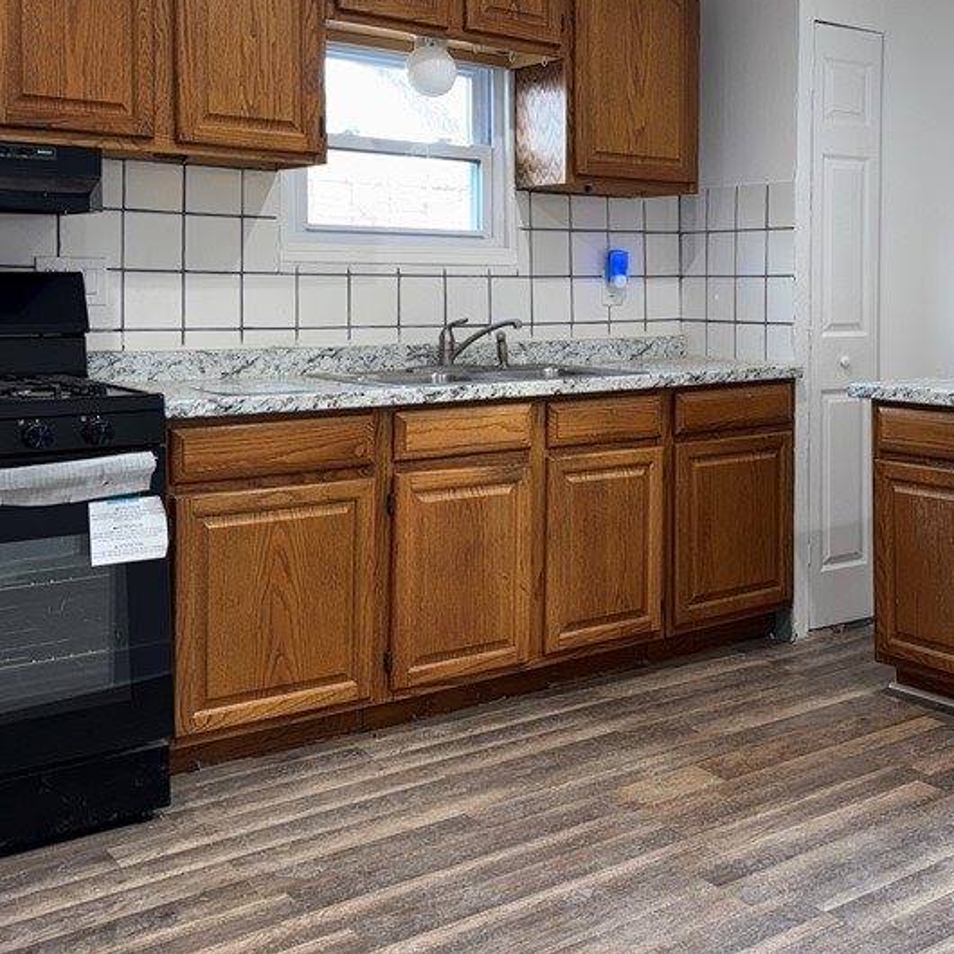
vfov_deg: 40.5
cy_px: 333
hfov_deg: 39.8
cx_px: 720
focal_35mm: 41
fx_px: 1278
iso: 64
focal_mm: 6.76
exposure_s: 1/23
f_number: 1.78
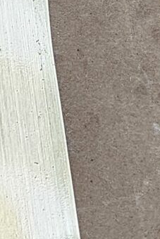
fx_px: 1199
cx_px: -361
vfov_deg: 10.5
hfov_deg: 6.7
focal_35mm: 180
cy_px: -232
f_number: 1.8
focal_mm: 5.4
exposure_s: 1/120
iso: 160
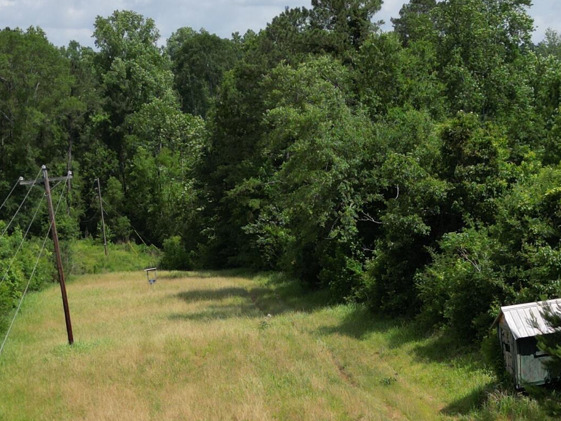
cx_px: 279
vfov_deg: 20.9
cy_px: 379
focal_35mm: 69
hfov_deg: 28.2
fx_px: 1119
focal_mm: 6.72
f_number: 1.7
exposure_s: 1/3200
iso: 110
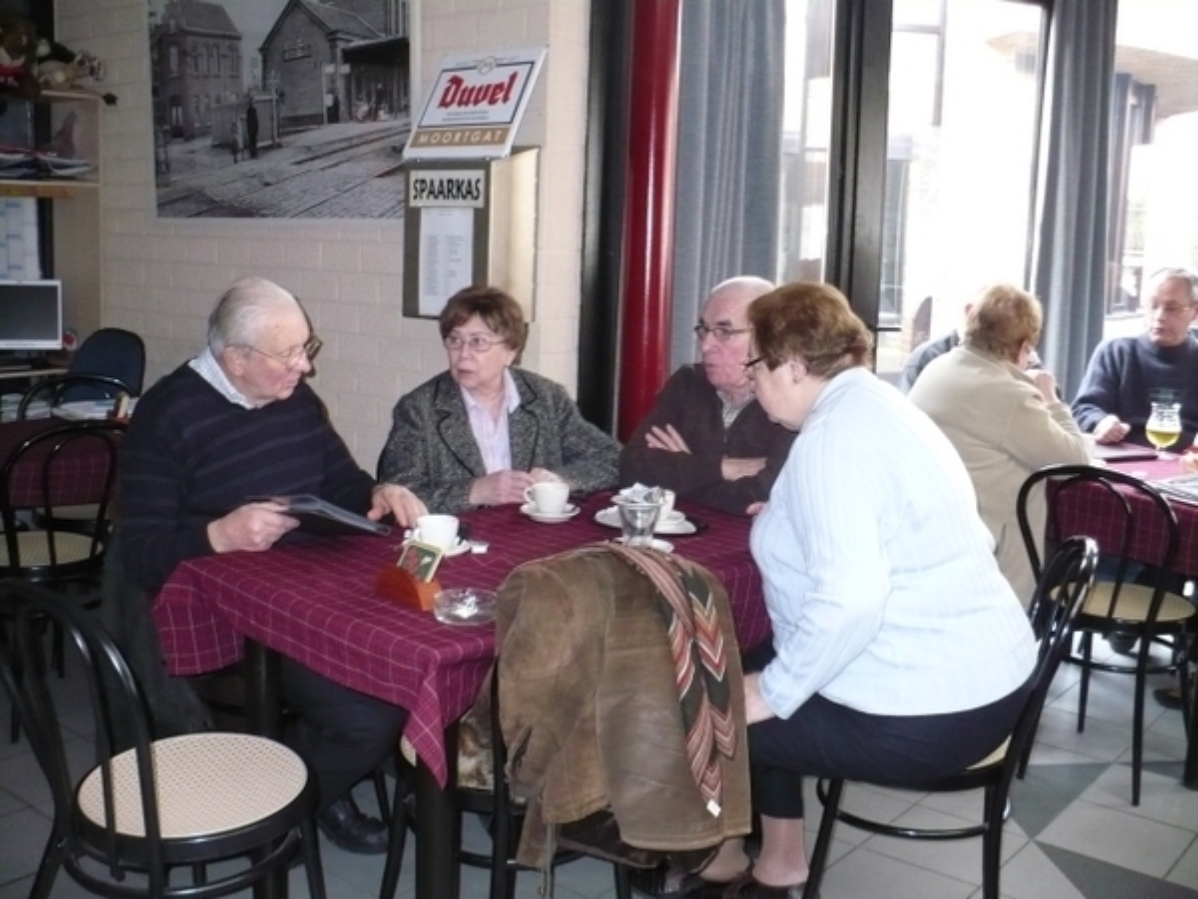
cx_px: 599
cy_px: 450
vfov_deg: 38.7
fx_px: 1281
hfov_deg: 50.1
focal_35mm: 37
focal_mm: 6.1
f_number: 2.8
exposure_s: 1/30
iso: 400
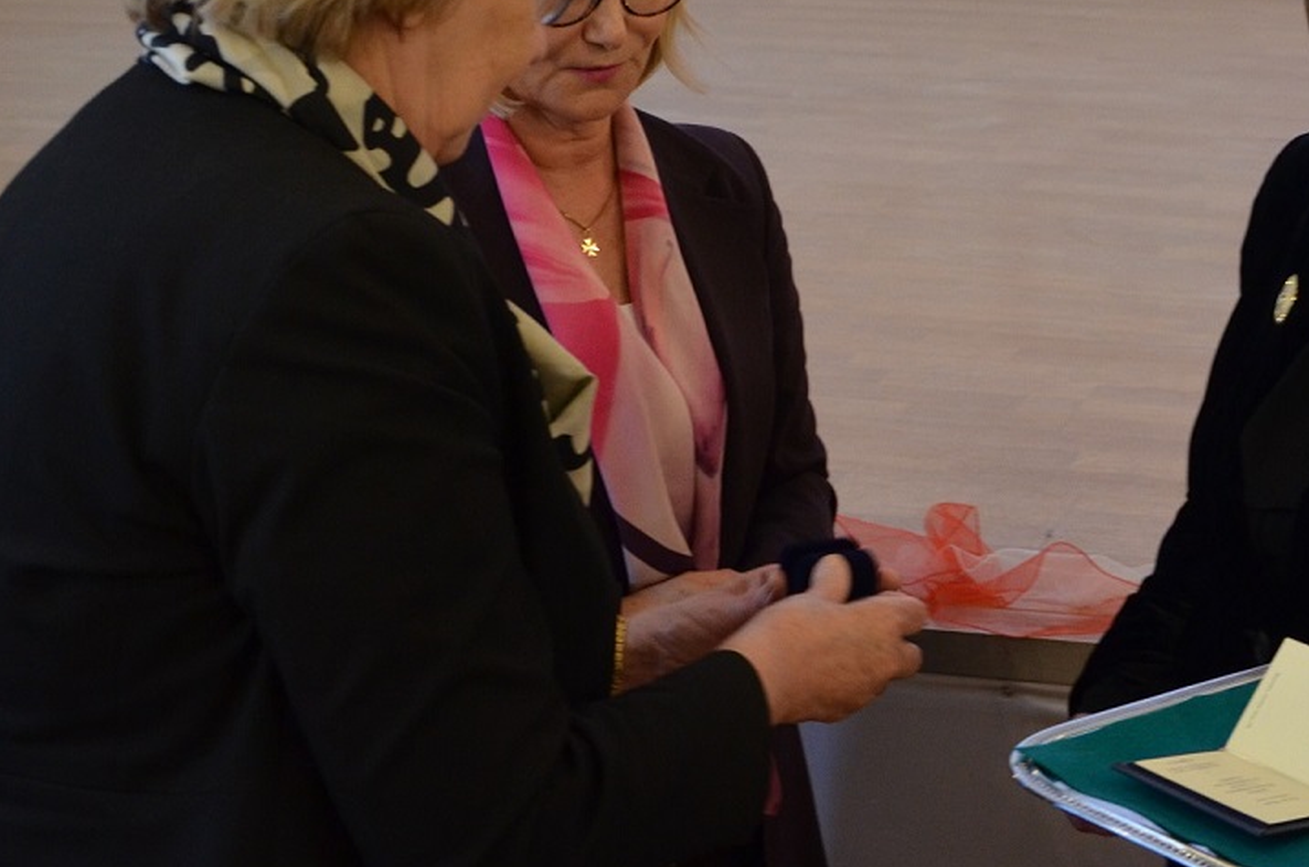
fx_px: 3193
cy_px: 150
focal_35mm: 88
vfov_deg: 15.3
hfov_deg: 22.8
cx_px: 1090
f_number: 4.2
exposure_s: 1/30
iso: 1100
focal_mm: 30
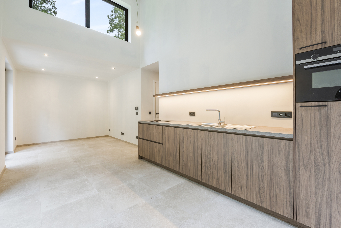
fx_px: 142
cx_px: 170
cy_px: 114
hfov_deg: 100.4
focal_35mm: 15
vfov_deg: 77.4
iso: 250
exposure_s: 1/20
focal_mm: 15
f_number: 8
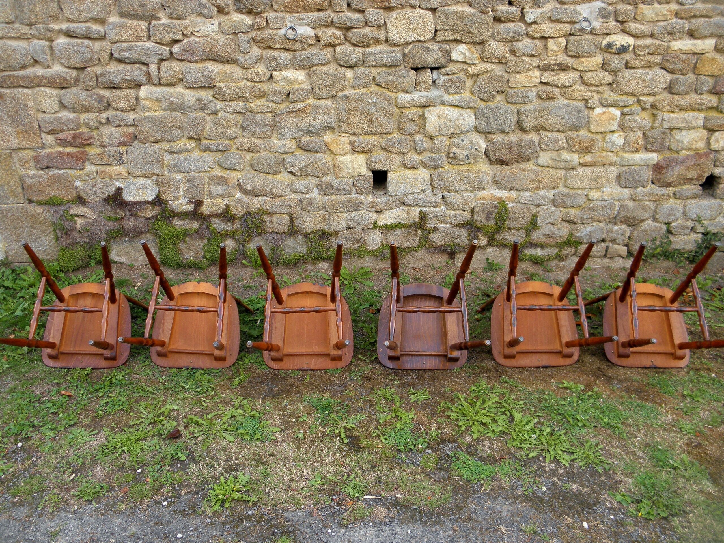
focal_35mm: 29
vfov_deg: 48.2
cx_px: 362
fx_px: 607
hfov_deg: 61.7
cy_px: 272
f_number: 3.5
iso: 100
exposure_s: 1/80
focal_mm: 5.2
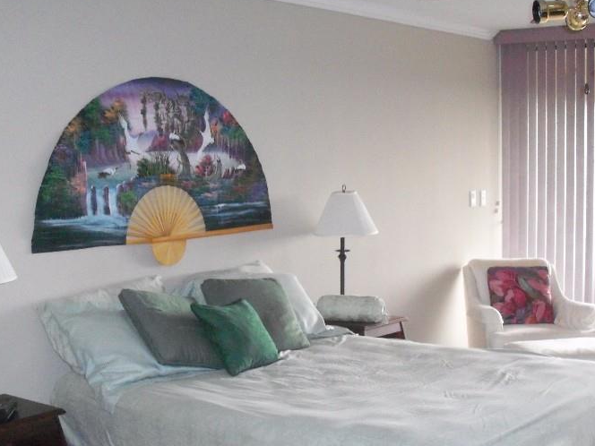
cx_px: 367
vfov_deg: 26.8
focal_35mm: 54
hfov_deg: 35.4
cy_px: 317
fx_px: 928
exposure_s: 1/60
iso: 400
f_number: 3
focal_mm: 6.3
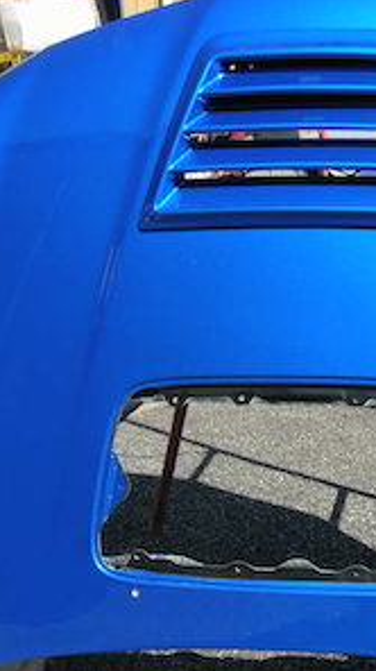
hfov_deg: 20.9
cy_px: 336
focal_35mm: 56
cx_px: 342
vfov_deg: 37.2
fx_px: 995
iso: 64
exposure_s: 1/277
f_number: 4.8
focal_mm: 7.8
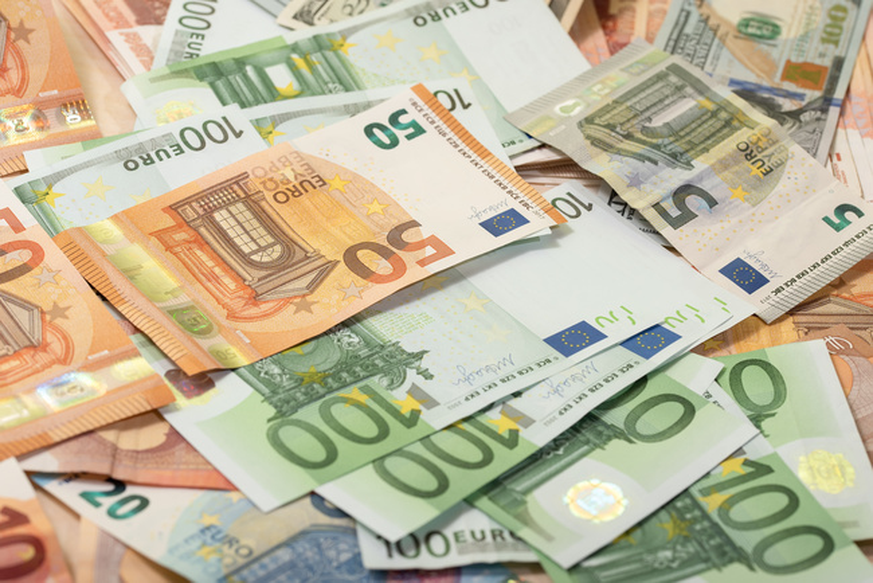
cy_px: 292
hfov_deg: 19.4
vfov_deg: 13.1
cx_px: 436
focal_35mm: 105
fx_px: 2547
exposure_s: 1/125
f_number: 11
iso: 50
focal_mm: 105
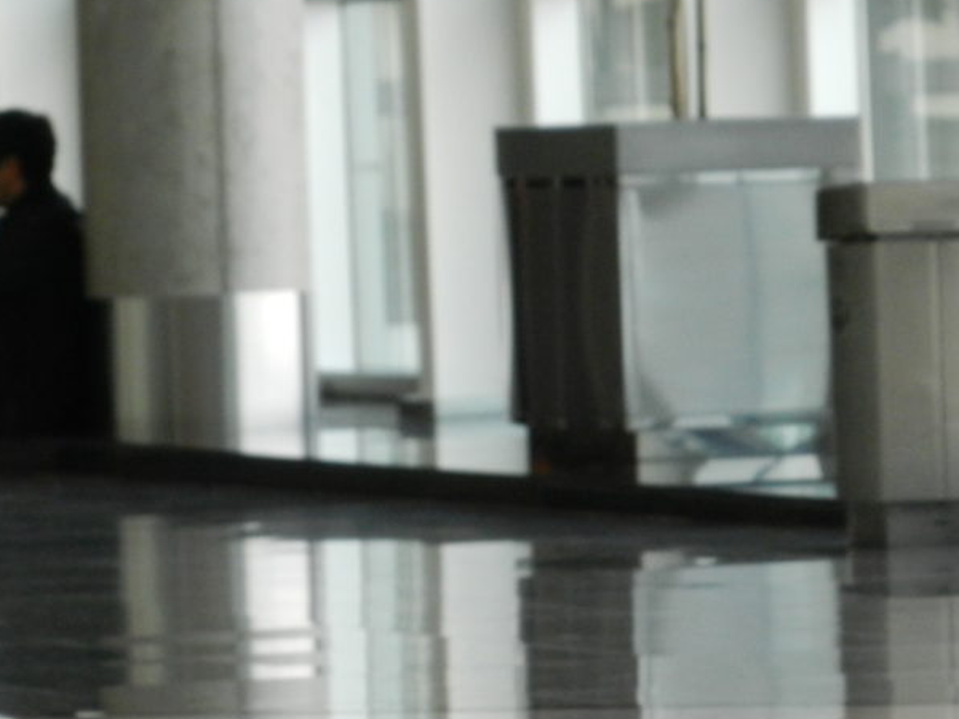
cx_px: 424
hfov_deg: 4.6
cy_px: 526
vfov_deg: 3.5
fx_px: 11913
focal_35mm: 430
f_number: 5.3
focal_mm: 45.3
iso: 640
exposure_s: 1/200
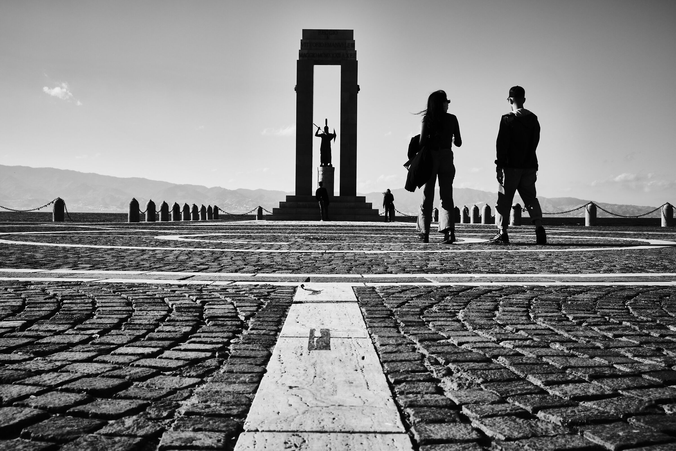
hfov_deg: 45.4
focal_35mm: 43
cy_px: 226
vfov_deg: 31.2
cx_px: 338
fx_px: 807
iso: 160
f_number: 13
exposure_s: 1/180
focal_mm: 28.9
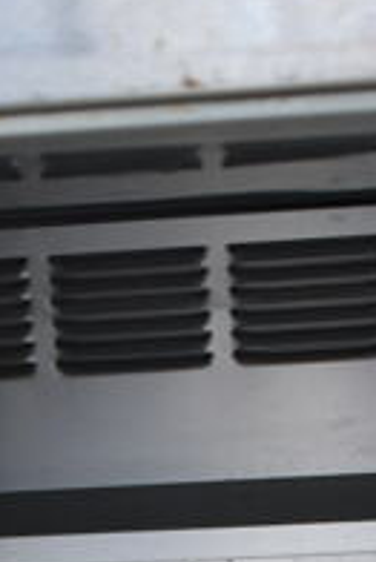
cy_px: 1039
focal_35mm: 126
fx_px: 1970
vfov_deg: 14.2
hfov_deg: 10.9
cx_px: 250
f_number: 3.5
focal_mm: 18
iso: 500
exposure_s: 1/30
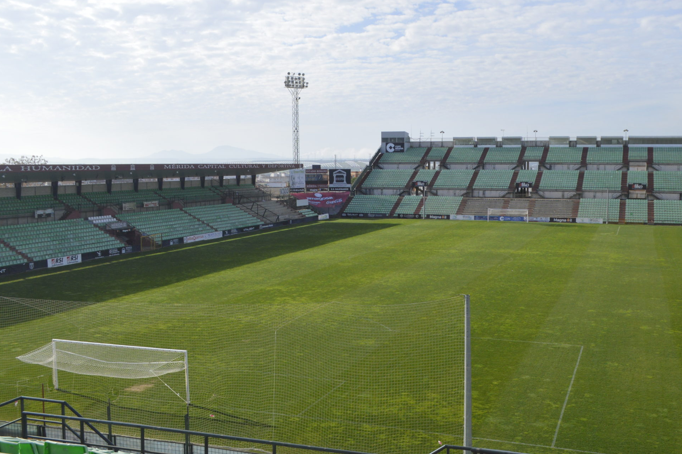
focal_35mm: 36
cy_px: 201
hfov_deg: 52.5
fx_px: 682
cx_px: 429
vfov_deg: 36.8
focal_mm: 18
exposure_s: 1/1600
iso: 400
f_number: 6.3
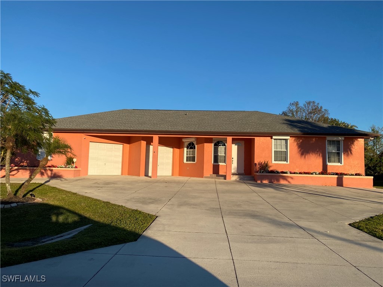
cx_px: 192
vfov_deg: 53.1
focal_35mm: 26
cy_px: 144
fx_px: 288
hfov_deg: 67.3
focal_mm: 4.25
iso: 32
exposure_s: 1/2141
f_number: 1.8
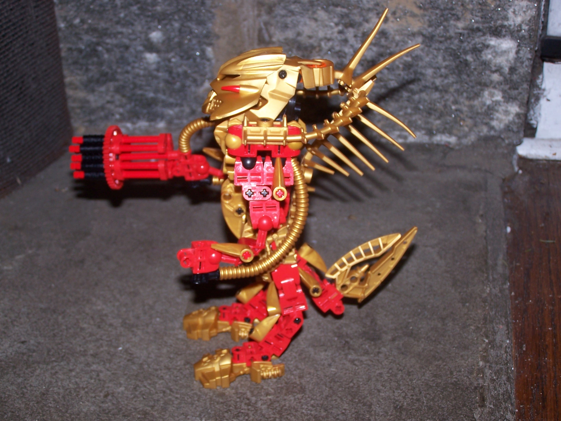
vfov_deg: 22.9
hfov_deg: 30.3
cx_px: 280
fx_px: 1037
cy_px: 210
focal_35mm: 64
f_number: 3.2
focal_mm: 10.7
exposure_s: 1/60
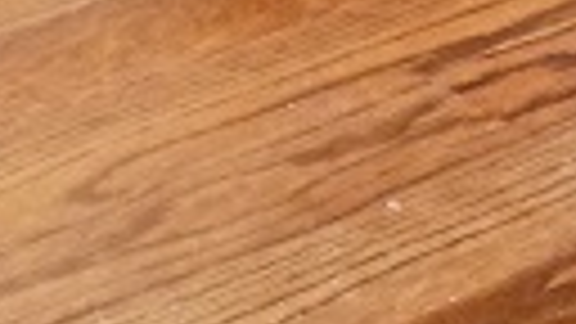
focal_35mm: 323
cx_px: 1426
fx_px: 4933
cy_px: -824
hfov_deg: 6.3
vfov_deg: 3.6
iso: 1600
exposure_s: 1/30
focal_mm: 19
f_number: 4.1
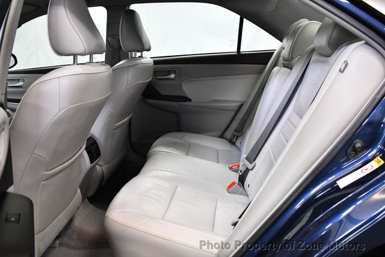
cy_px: 128
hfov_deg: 53.1
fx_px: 385
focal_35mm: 36
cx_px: 192
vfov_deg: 36.9
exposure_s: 1/125
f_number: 3.5
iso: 1800
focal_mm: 18
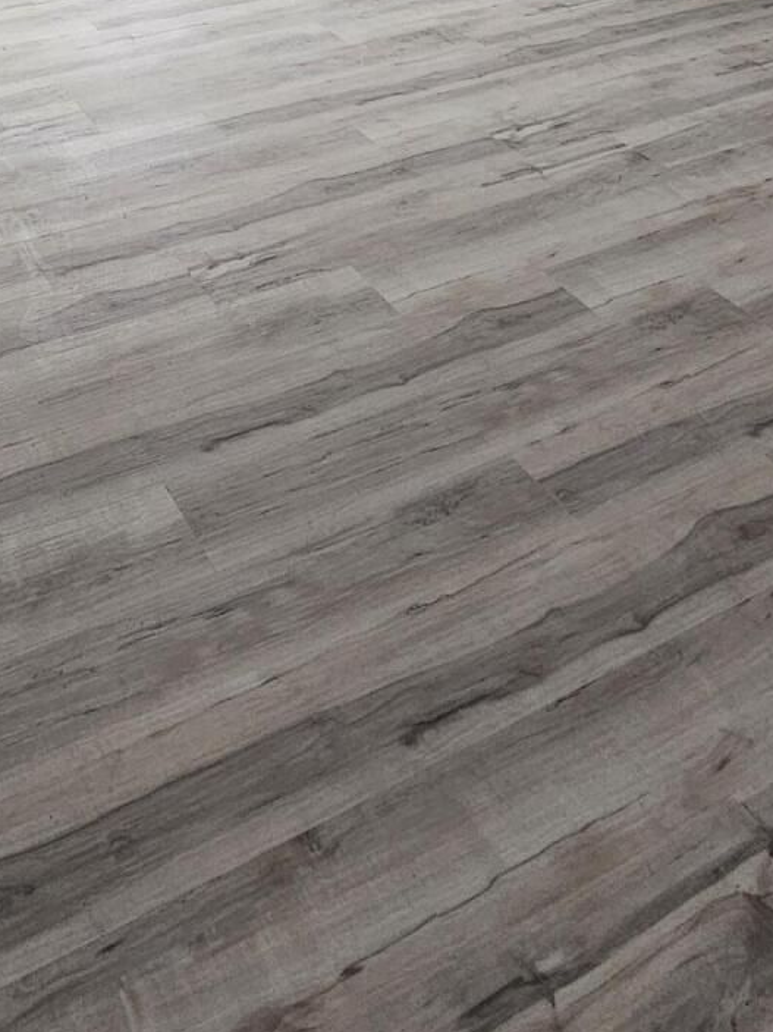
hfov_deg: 37.5
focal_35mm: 37
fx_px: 1102
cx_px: 176
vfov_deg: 36.2
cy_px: -263
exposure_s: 1/60
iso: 80
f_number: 2.2
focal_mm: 2.2
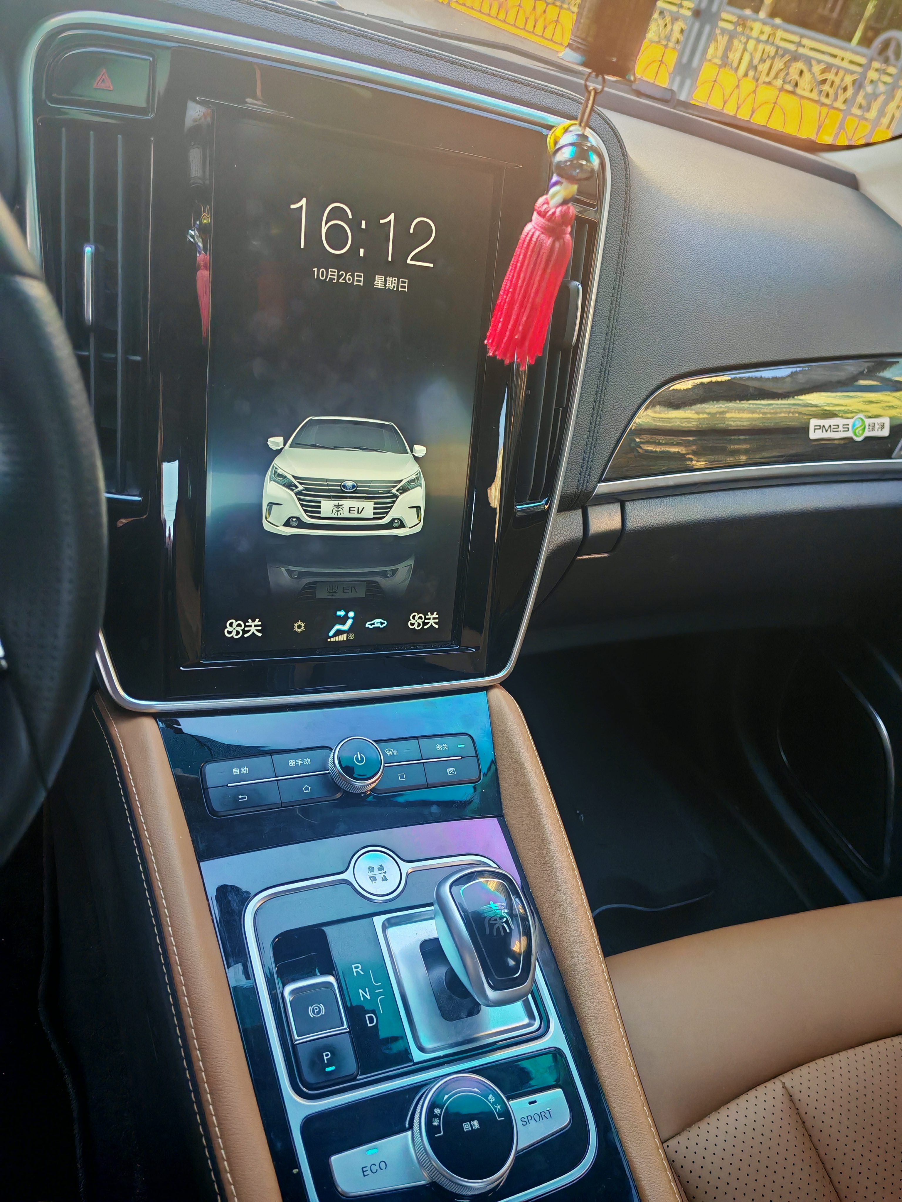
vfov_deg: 67.3
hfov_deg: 53.1
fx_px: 903
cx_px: 451
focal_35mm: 26
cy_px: 601
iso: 400
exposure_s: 1/230
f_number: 1.6
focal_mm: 5.4
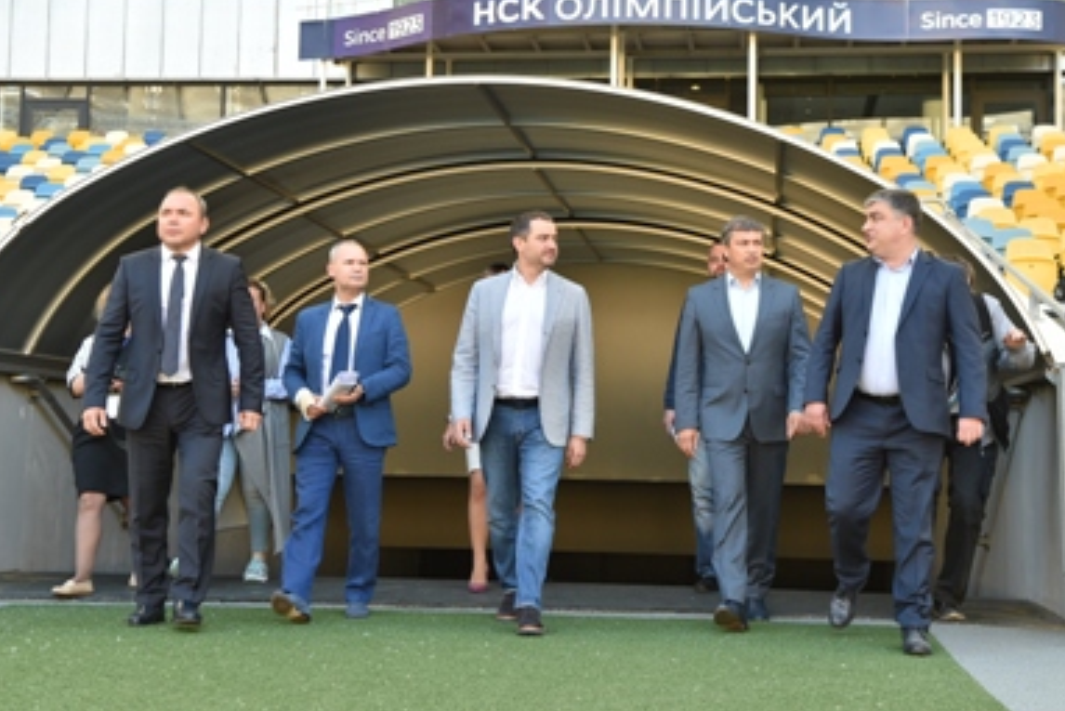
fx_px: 1746
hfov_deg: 33.9
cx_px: 527
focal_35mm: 59
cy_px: 291
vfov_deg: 23.0
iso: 400
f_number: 6.3
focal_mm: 48
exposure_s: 1/125
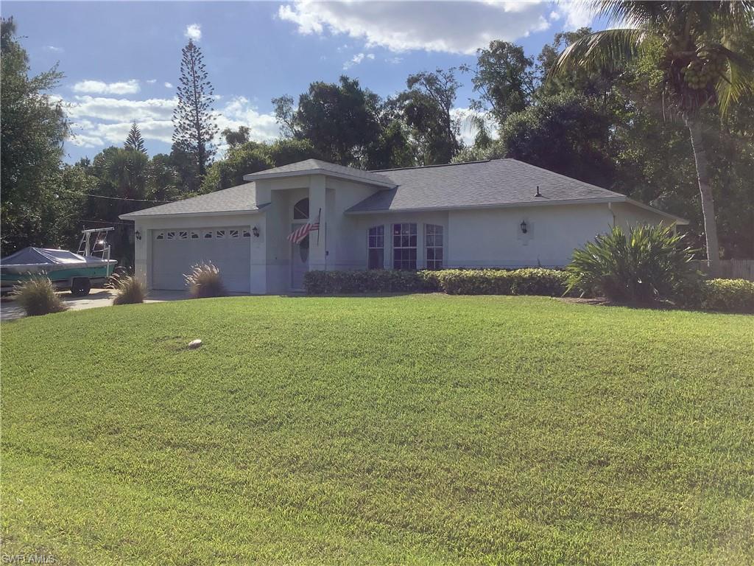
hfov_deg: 58.4
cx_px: 377
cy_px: 283
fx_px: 675
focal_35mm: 31
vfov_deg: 45.4
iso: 25
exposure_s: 1/1664
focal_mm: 3.3
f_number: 2.4
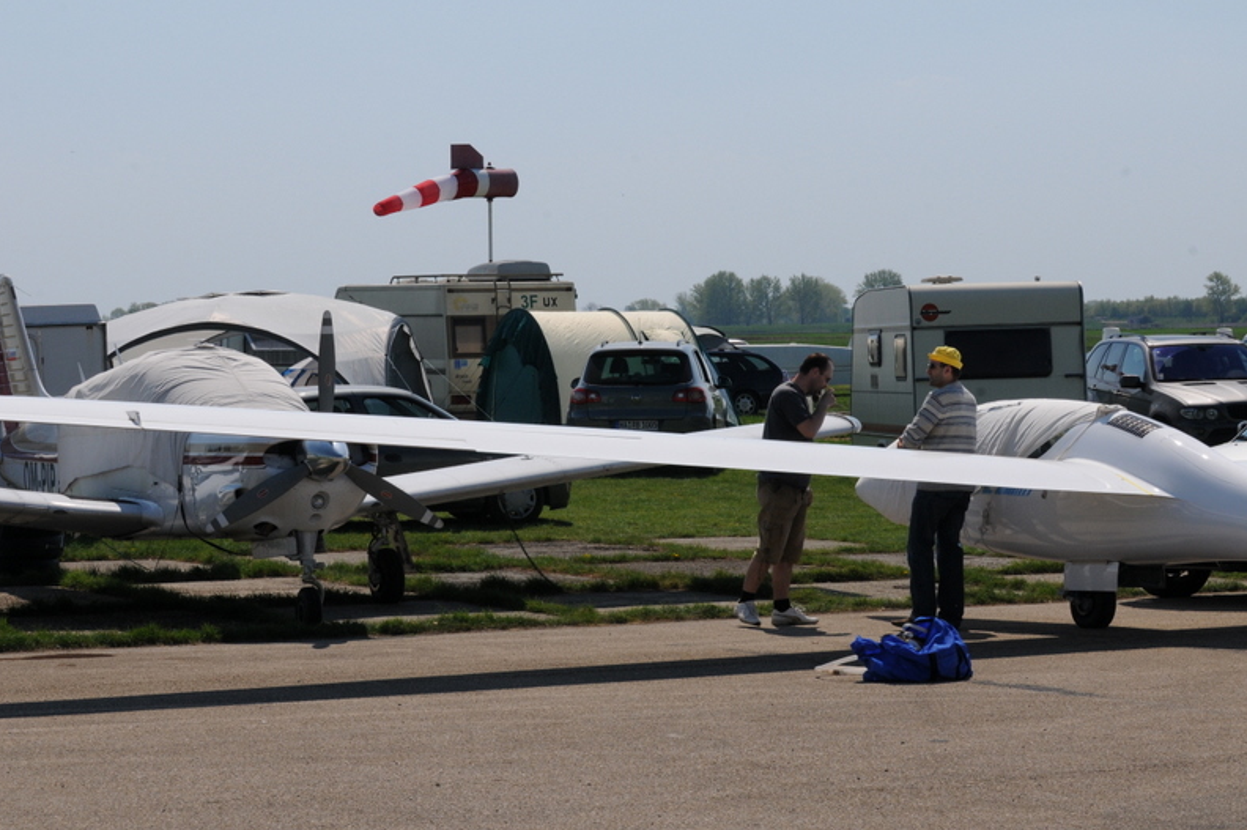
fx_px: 3669
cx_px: 619
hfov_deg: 19.3
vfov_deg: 12.9
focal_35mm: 106
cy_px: 417
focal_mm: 70
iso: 500
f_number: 16
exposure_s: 1/200
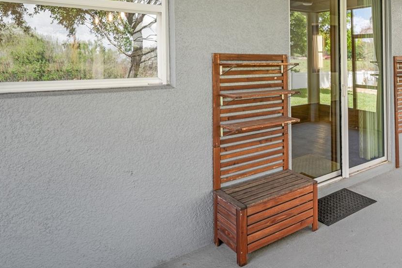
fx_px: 301
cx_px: 314
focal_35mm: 27
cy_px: 38
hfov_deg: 62.5
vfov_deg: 44.5
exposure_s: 1/80
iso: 200
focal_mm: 14
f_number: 4
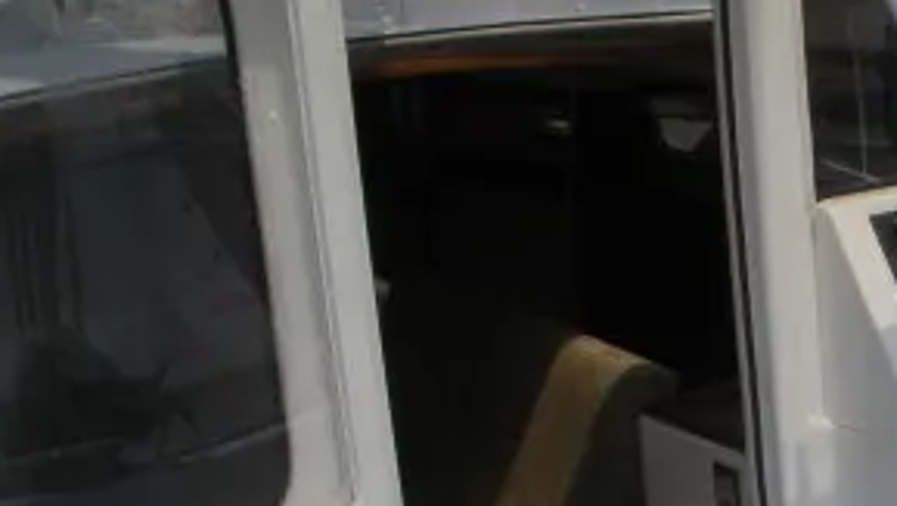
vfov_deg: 12.7
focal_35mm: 95
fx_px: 2261
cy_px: 355
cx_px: 1074
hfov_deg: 20.9
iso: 64
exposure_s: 1/622
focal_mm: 6.3
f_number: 5.6
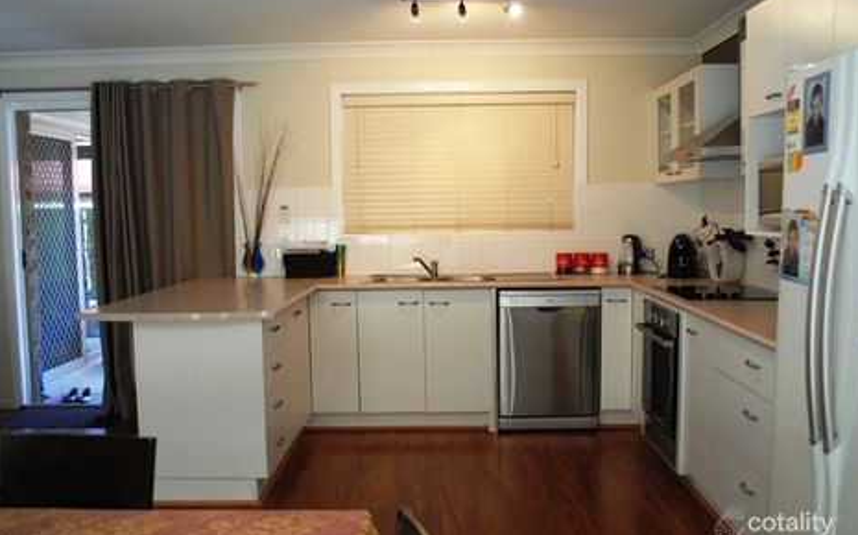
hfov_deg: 56.7
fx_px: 795
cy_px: 272
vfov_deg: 37.2
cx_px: 430
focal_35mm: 34
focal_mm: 22
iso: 200
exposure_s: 1/30
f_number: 3.8
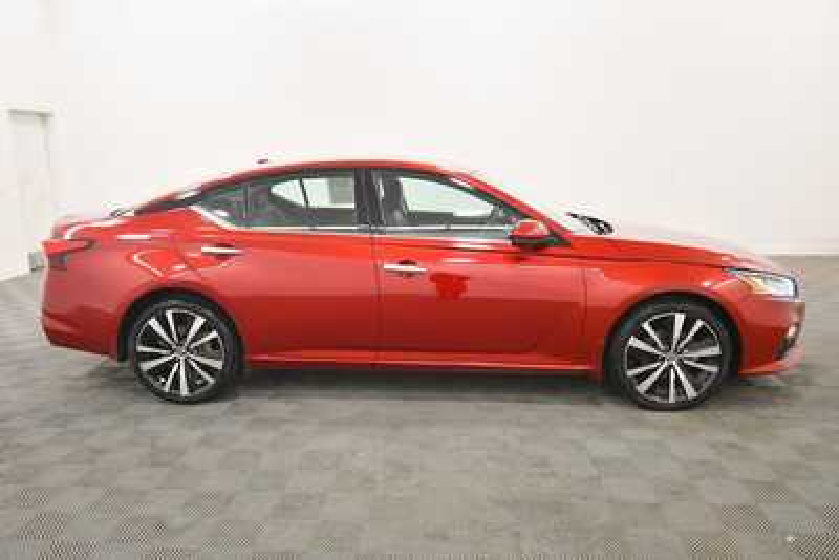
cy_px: 280
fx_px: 629
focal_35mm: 27
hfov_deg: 67.4
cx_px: 420
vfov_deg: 48.0
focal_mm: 18
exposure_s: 1/125
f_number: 5.6
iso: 1100
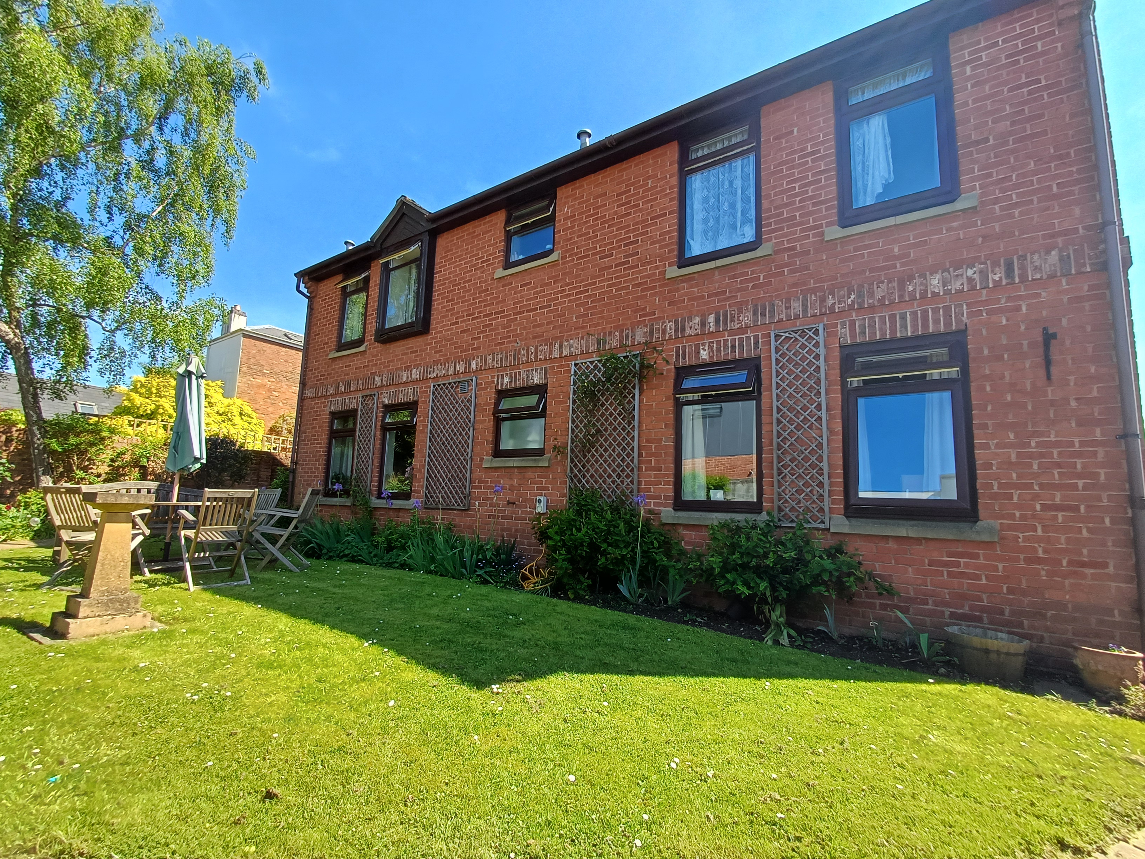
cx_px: 572
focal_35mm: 16
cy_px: 430
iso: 40
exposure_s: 1/405
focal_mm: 1.64
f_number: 2.2
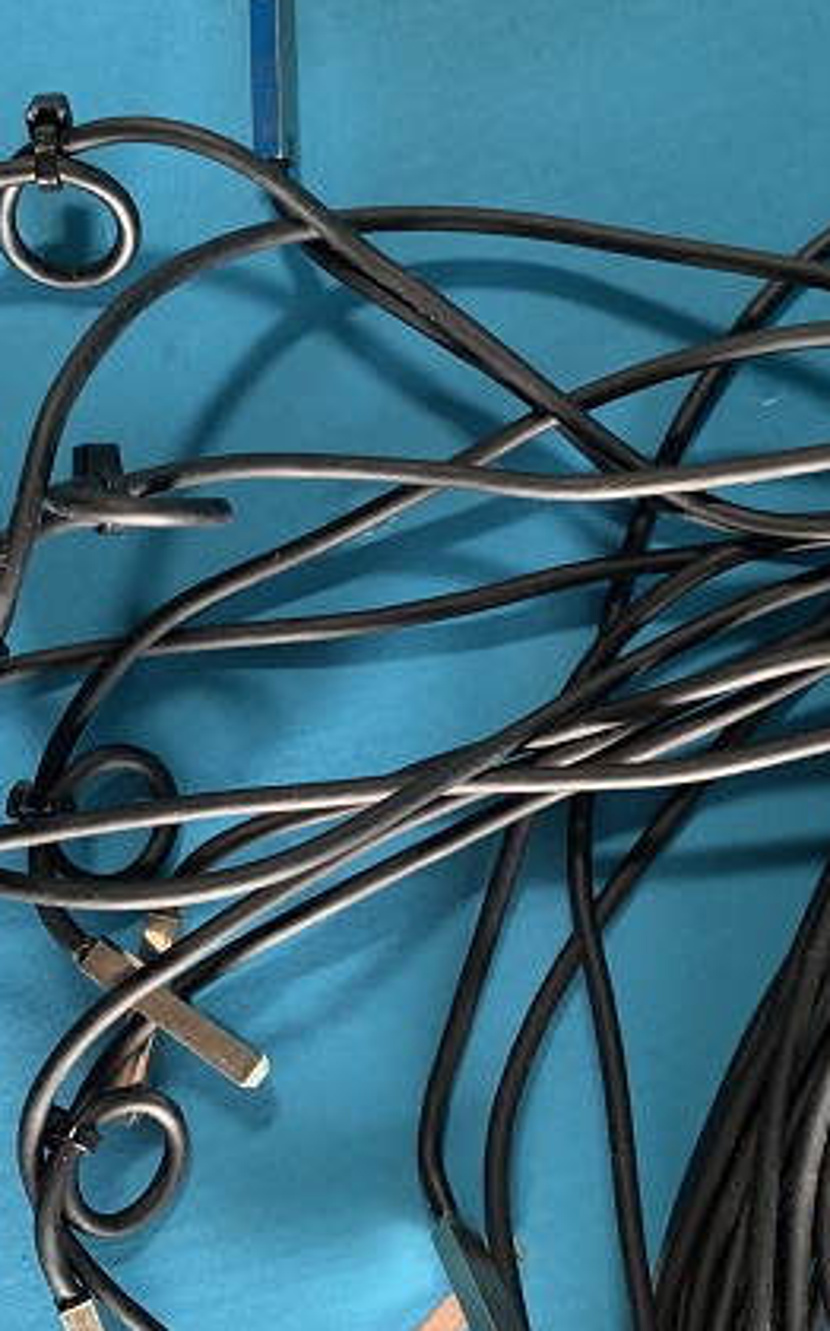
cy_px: 696
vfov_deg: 38.2
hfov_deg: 24.4
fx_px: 1921
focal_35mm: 53
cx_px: 413
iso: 400
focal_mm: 4.25
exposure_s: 1/52
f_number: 1.8
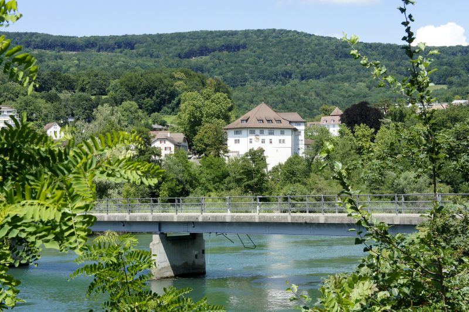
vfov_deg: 22.6
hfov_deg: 33.4
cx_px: 234
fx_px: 781
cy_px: 156
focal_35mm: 60
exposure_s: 1/125
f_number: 13
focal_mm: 40
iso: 200
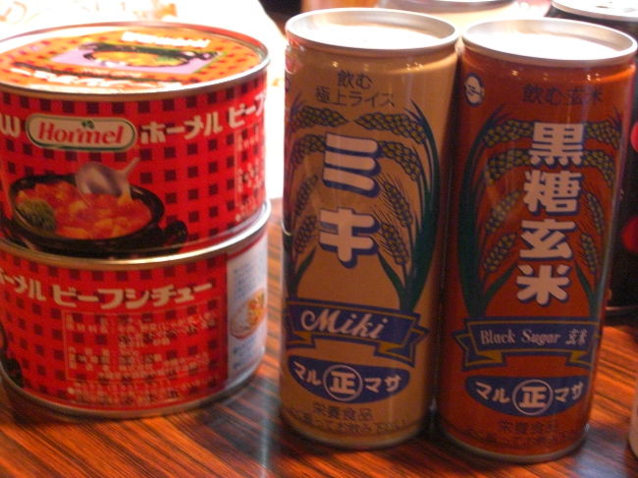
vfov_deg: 21.6
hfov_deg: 28.6
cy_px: 239
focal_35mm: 68
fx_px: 1253
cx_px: 319
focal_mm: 14.2
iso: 800
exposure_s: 1/13
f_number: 4
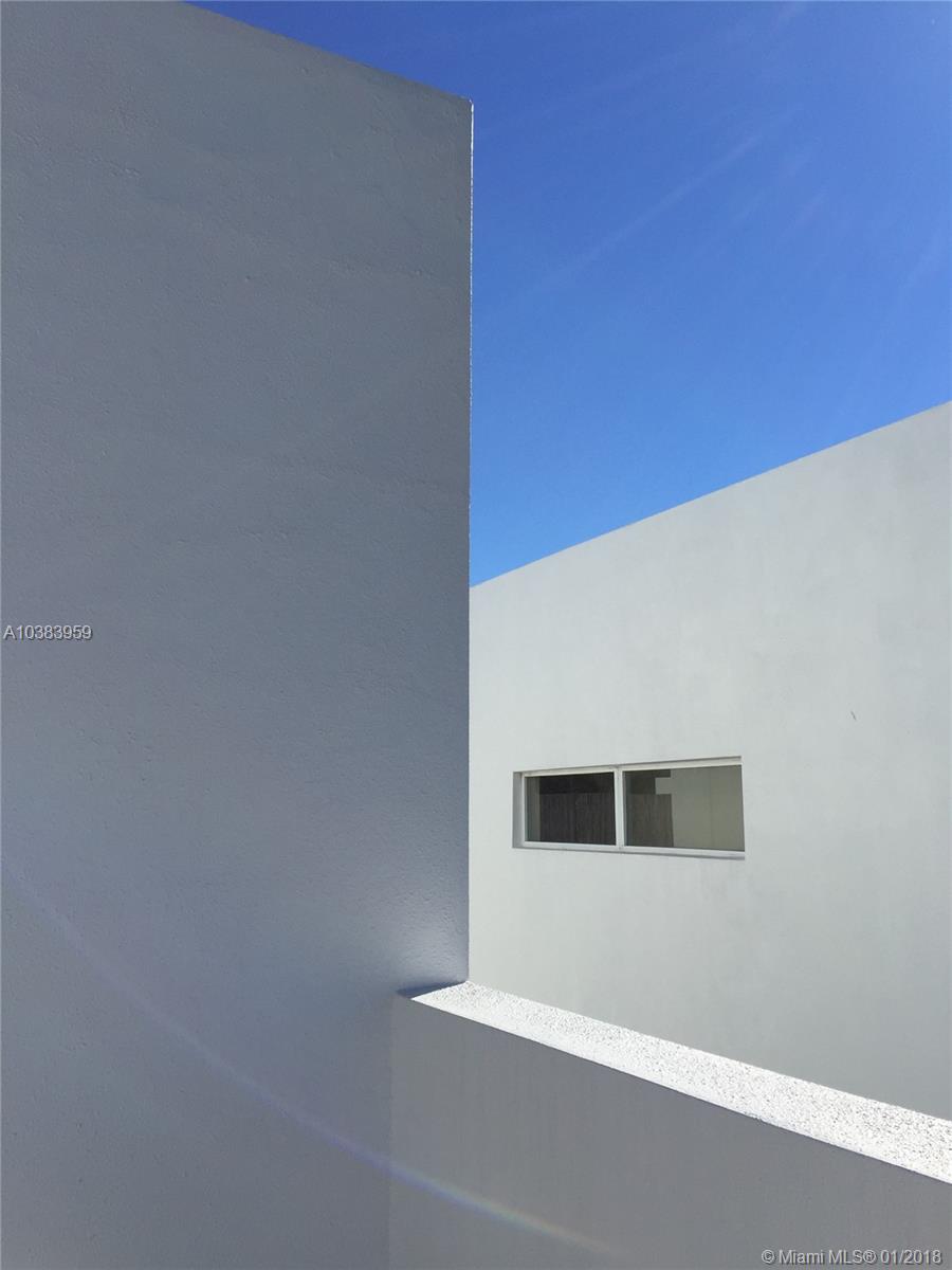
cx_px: 476
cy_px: 635
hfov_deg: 48.2
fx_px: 1063
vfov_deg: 61.7
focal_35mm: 29
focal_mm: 4.15
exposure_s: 1/3968
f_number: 2.2
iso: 32
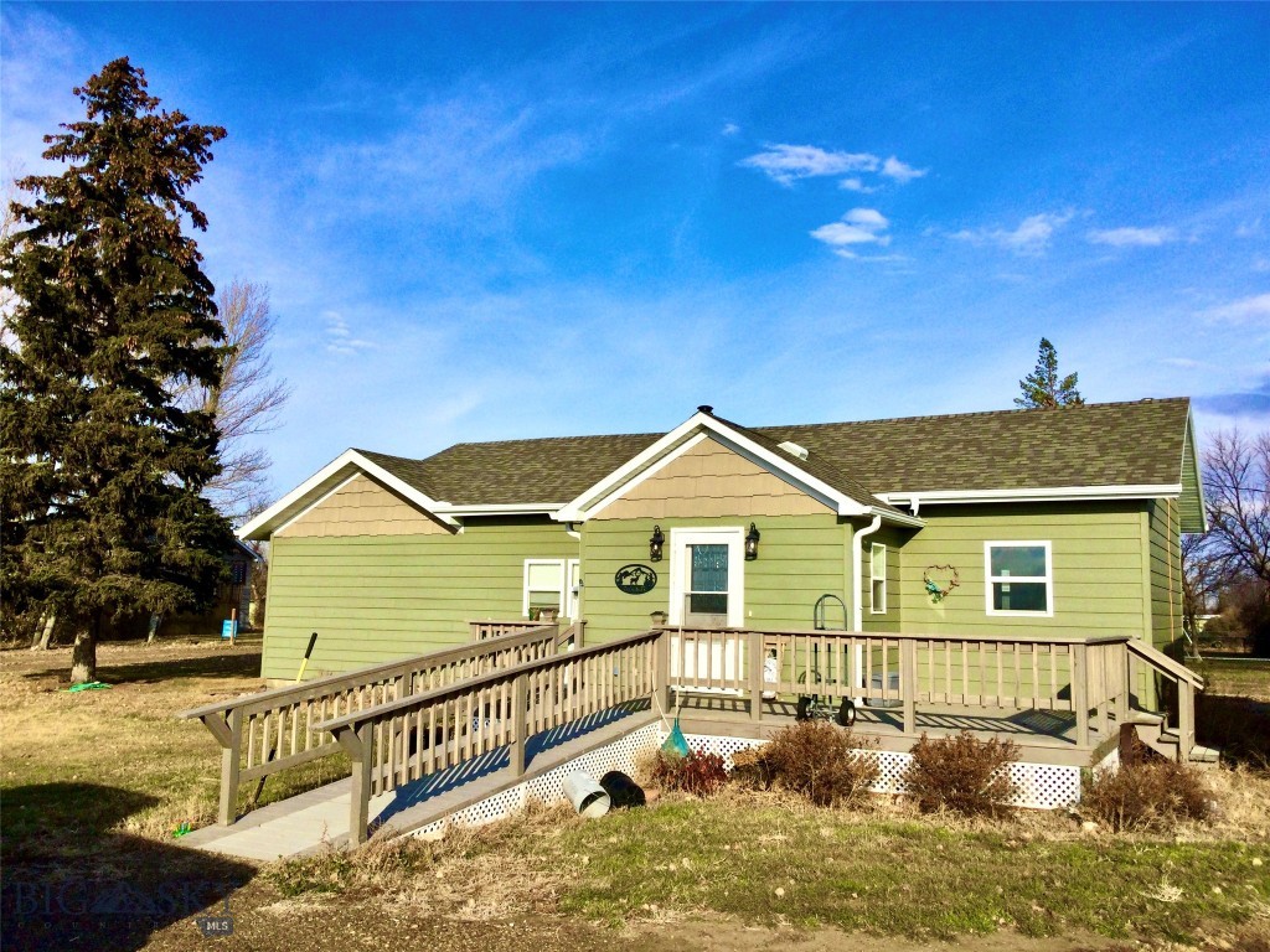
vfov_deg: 45.4
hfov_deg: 58.4
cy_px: 476
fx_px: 1137
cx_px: 635
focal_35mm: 31
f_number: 2.4
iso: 25
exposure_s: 1/1894
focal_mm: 3.3
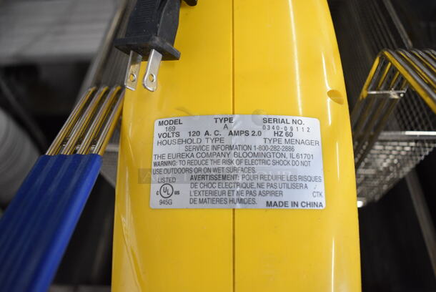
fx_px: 364
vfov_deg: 43.7
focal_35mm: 30
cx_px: 218
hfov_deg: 61.9
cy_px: 146
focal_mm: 20
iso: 1400
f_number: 4
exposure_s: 1/60
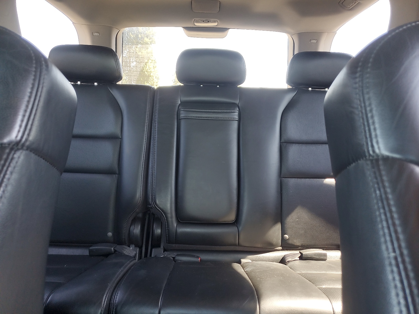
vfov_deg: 53.1
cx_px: 210
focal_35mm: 26
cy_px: 157
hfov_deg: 67.3
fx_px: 315
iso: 55
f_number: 1.5
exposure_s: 1/60.2
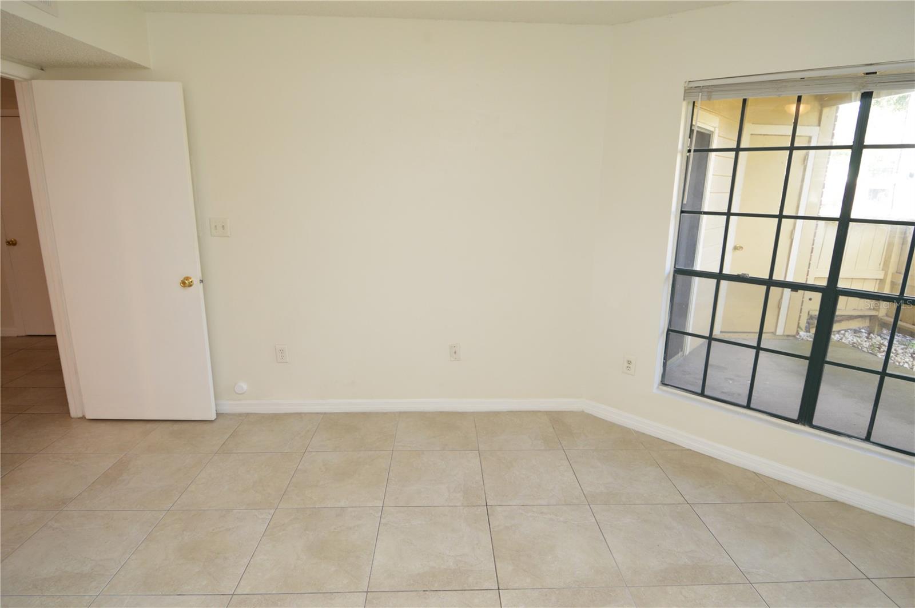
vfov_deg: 67.3
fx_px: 457
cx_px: 458
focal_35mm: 18
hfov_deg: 90.1
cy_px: 304
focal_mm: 12
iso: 400
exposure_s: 1/80
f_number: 4.5
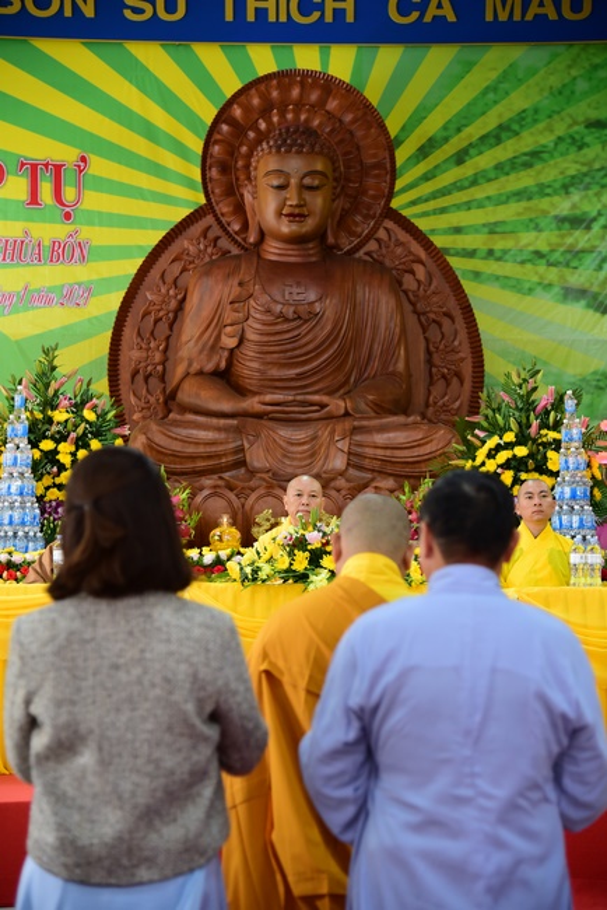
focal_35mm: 66
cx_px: 304
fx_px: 1667
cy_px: 455
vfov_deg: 30.5
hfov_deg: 20.6
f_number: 4
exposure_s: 1/80
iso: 1250
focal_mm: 66
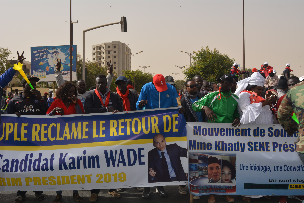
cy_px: 102
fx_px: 291
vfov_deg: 38.4
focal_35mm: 34
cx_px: 152
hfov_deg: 55.1
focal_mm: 23
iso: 100
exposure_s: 1/200
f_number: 8
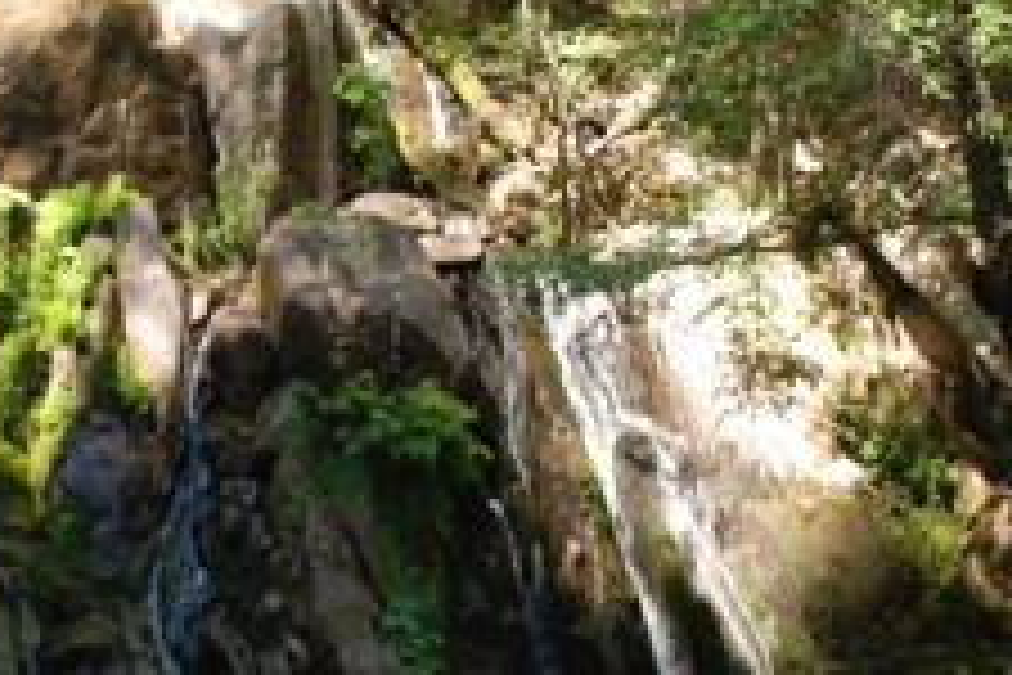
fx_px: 1743
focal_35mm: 62
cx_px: 299
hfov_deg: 32.0
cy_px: 322
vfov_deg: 21.9
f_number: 4
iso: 200
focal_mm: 24
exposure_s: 1/100
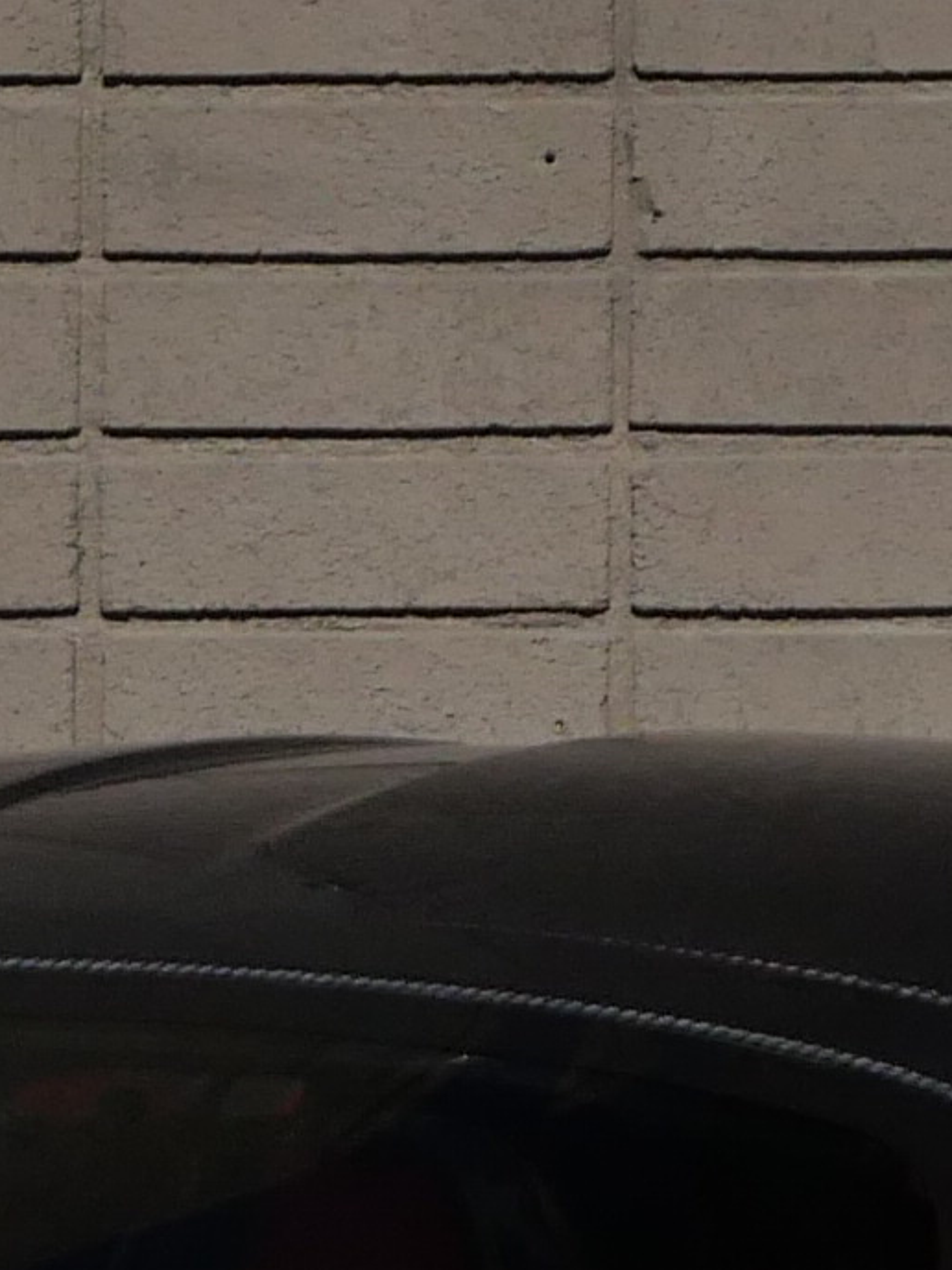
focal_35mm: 587
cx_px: -79
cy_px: 1298
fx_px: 21525
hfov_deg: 2.5
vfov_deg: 3.4
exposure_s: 1/2000
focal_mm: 39
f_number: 5.4
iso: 400
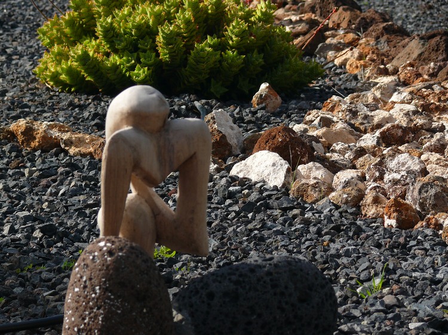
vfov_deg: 9.3
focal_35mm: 160
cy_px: 168
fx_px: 2070
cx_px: 224
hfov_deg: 12.4
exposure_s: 1/250
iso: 100
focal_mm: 33.8
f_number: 4.5
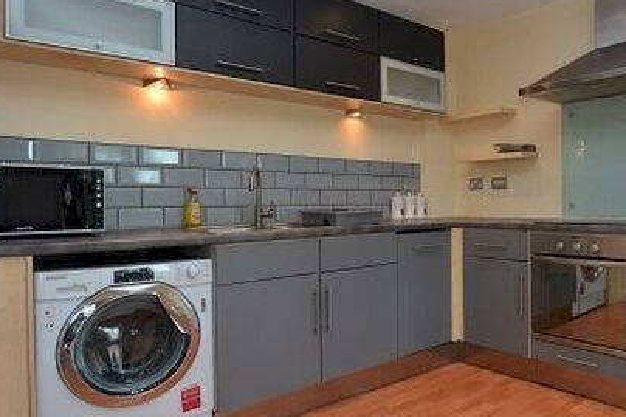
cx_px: 449
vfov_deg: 49.5
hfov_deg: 66.2
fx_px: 452
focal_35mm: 26
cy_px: 208
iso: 800
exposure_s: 1/100
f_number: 5
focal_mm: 10
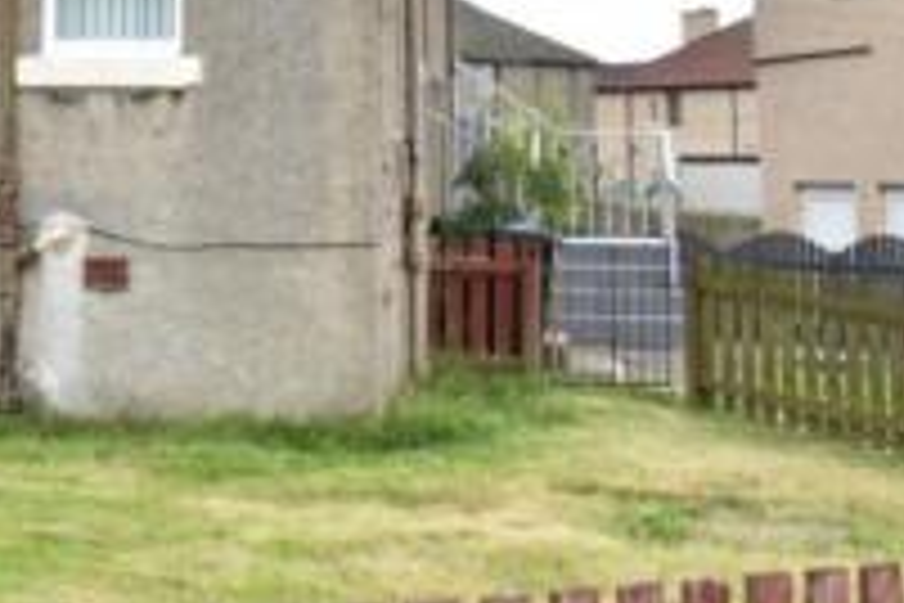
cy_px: -277
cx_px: -124
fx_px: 2210
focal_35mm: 88
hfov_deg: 21.7
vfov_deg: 14.6
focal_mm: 18
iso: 100
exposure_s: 1/200
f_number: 4.5
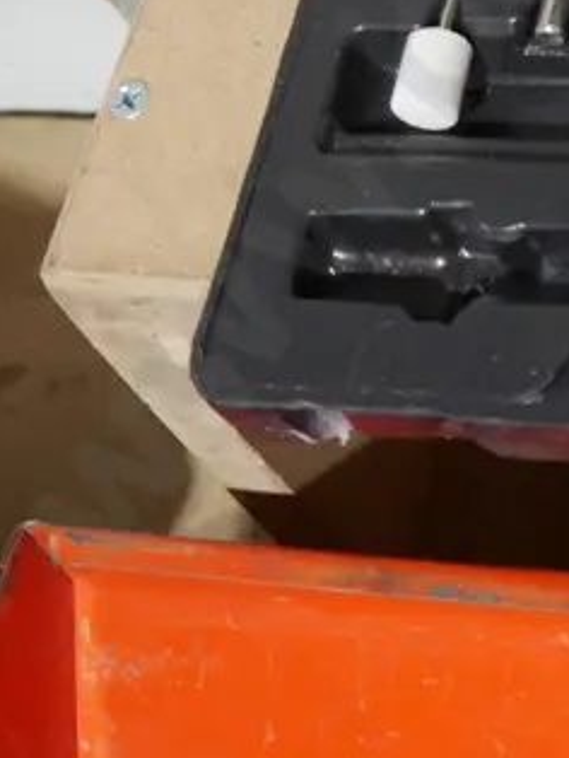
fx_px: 2714
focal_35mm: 124
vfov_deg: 14.6
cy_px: -439
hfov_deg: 11.5
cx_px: 806
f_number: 4.1
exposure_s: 1/60
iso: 1250
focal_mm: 19
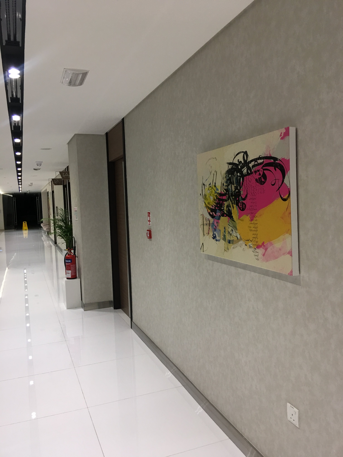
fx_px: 383
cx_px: 172
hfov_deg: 48.2
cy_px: 228
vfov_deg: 61.7
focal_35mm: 29
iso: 50
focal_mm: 4.15
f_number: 2.2
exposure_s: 1/33
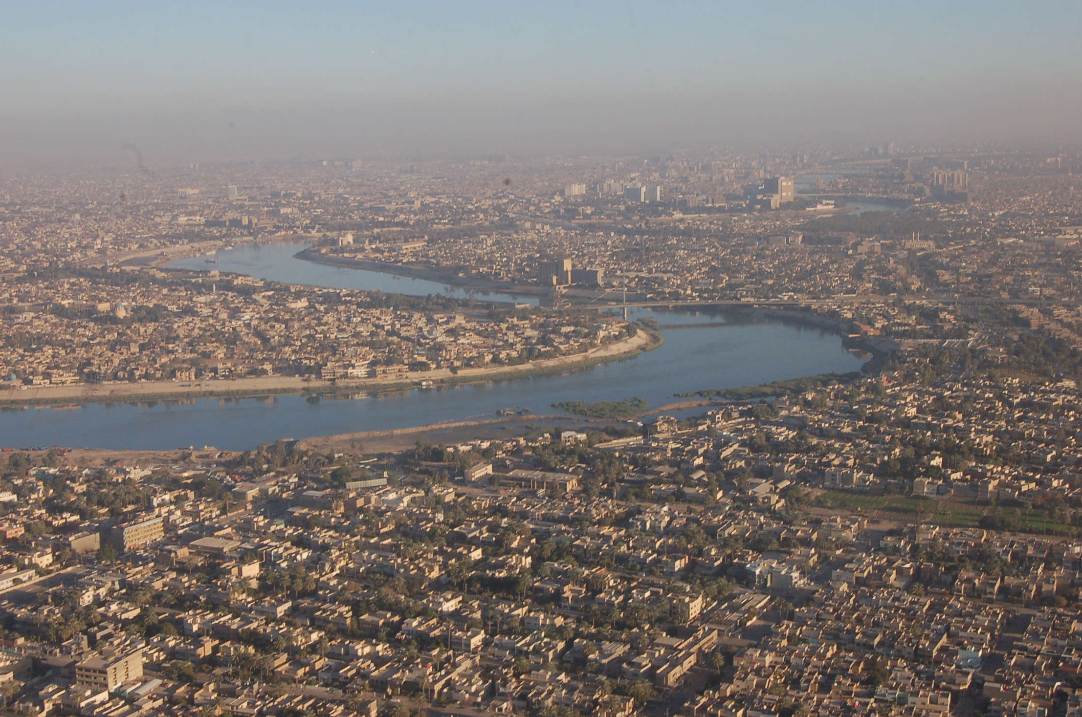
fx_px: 1560
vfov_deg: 25.9
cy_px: 358
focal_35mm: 52
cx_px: 533
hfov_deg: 38.3
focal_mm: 34
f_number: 10
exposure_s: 1/250
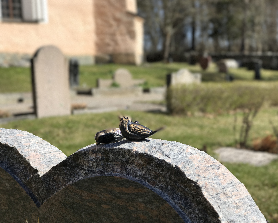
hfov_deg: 31.4
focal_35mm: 60
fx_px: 494
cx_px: 131
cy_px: 111
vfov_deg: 25.4
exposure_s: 1/847
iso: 20
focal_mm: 6.6
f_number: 2.8
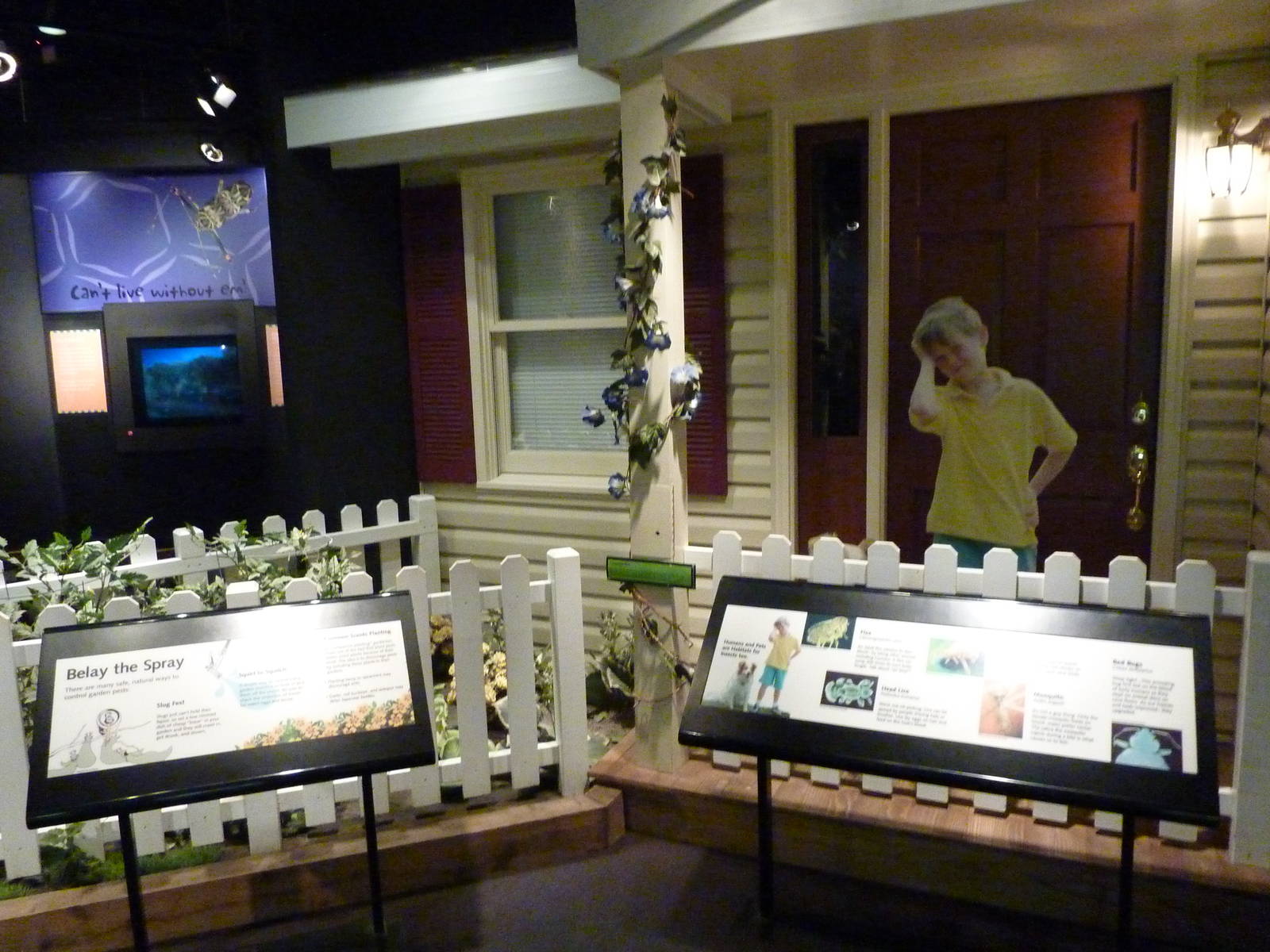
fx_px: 917
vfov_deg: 54.9
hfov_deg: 69.4
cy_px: 476
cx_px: 635
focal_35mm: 25
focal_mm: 4.1
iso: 800
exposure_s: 1/20
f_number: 3.3
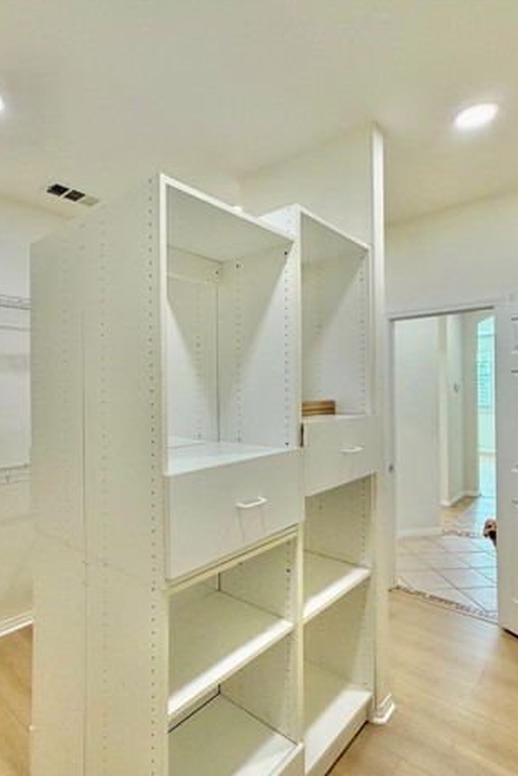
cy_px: 390
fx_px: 431
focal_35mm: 20
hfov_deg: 61.8
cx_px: 232
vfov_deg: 84.0
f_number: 2.2
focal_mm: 2.22
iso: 250
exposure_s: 1/120
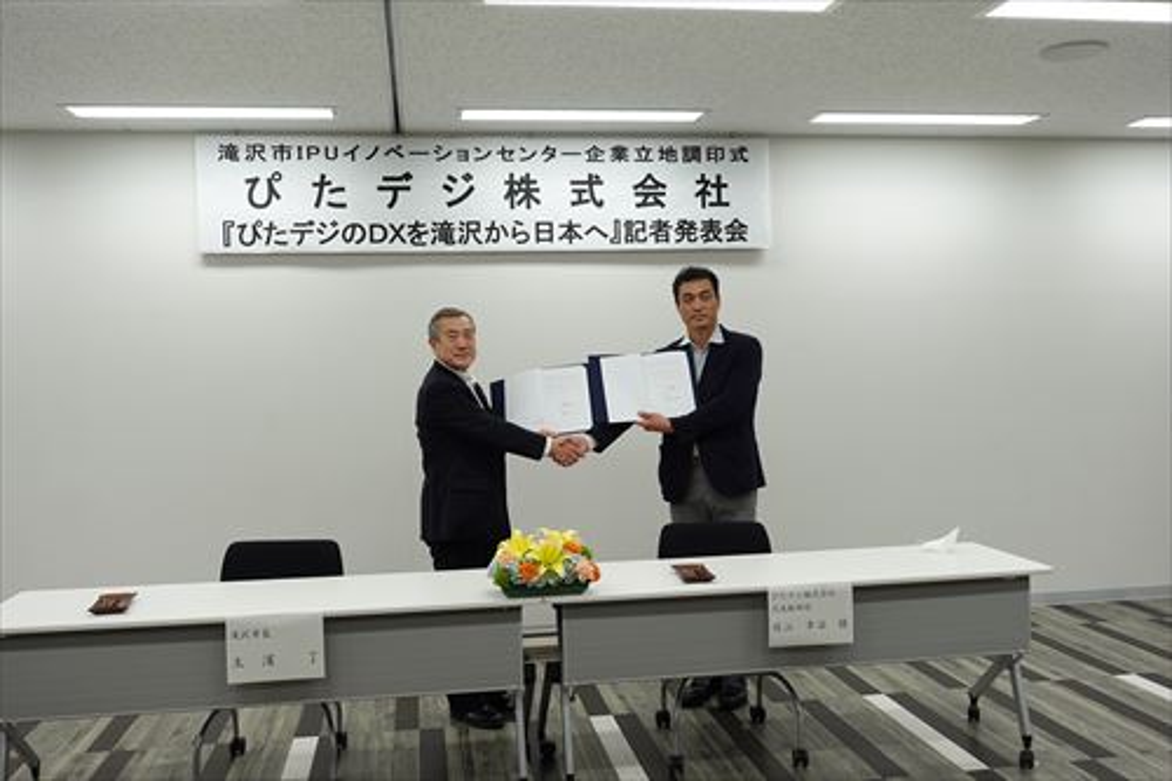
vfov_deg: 38.9
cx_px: 586
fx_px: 1106
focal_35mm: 34
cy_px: 390
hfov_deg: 55.8
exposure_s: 1/80
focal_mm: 13.24
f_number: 3.2
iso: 125
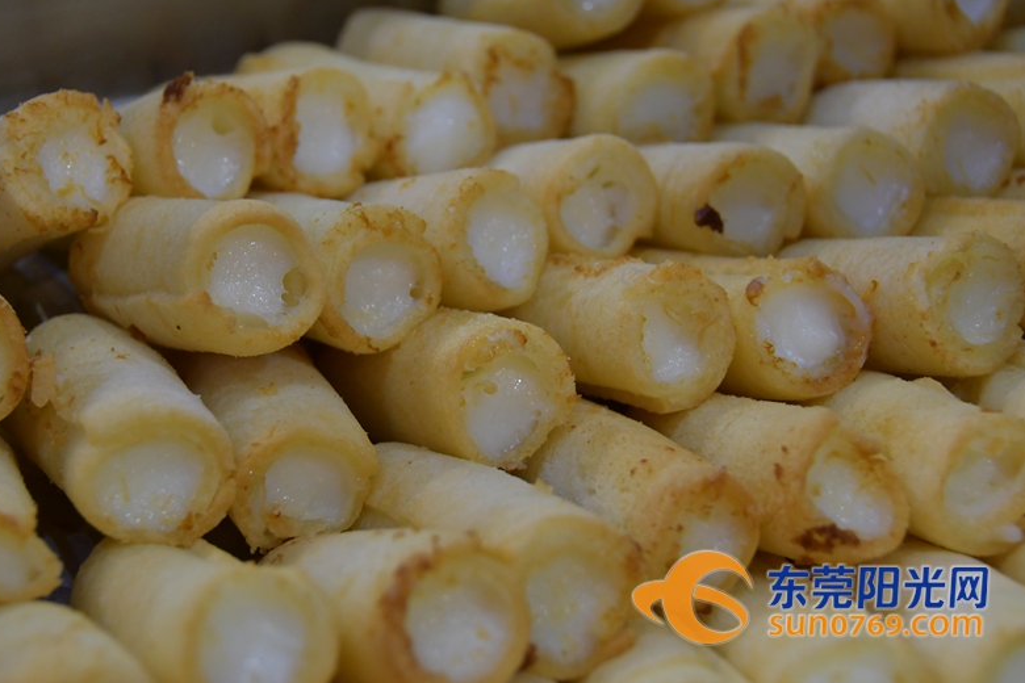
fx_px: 2562
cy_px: 342
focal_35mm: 90
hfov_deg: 22.6
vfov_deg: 15.2
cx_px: 490
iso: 1000
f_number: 4.8
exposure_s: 1/125
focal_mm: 52
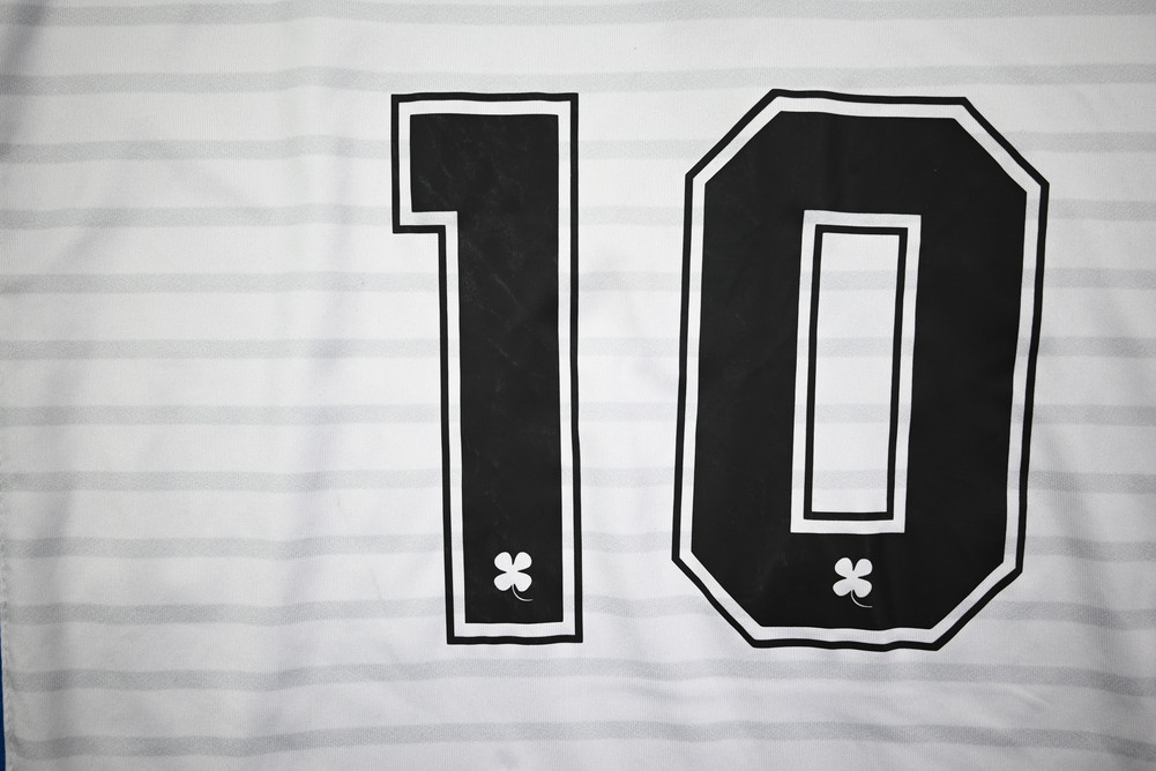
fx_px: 996
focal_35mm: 31
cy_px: 386
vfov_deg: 42.4
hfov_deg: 60.3
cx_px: 578
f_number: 4.8
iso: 200
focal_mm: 31
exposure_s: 1/125
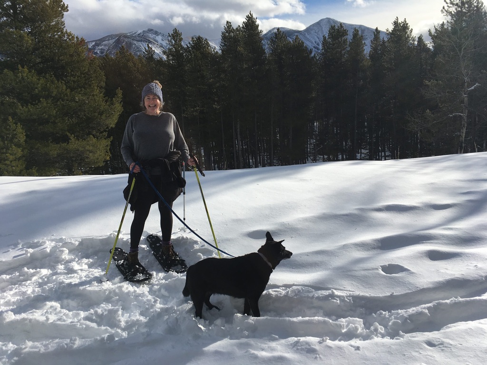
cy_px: 182
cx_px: 244
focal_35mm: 29
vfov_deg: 48.2
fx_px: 408
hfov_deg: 61.7
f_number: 2.2
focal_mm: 4.15
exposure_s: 1/3205
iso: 25
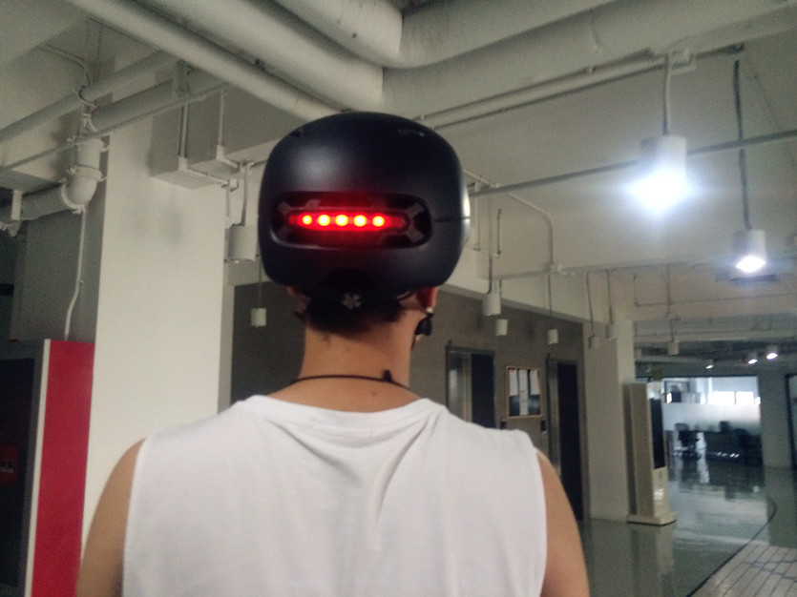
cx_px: 398
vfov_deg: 48.2
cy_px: 298
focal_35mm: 29
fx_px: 668
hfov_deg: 61.7
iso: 250
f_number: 2.2
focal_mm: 4.15
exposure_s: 1/33
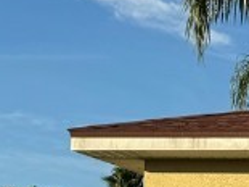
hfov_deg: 10.5
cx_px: 614
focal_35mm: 159
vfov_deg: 9.2
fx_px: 1143
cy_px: 235
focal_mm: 6.76
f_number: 1.78
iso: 80
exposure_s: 1/4049
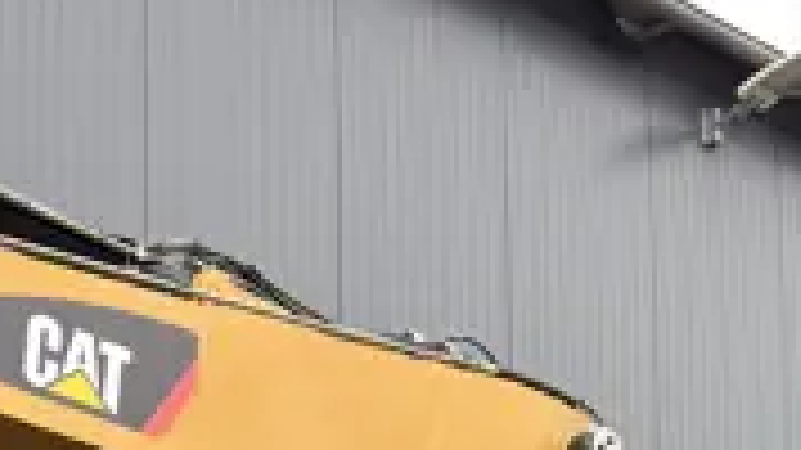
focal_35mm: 94
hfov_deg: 22.3
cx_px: 122
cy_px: 918
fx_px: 1996
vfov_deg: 11.5
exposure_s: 1/80
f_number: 1.78
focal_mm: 6.76
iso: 100
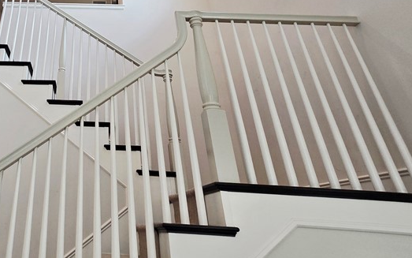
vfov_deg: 40.5
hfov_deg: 60.8
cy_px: 2
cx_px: 64
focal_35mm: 27
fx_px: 303
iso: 64
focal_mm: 2.2
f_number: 2.2
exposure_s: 1/60.2
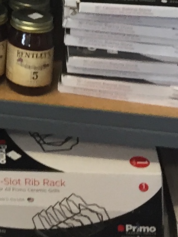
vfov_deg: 9.8
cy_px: -303
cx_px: -227
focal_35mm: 181
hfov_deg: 7.7
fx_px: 1241
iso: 64
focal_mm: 4.15
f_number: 2.2
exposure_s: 1/30
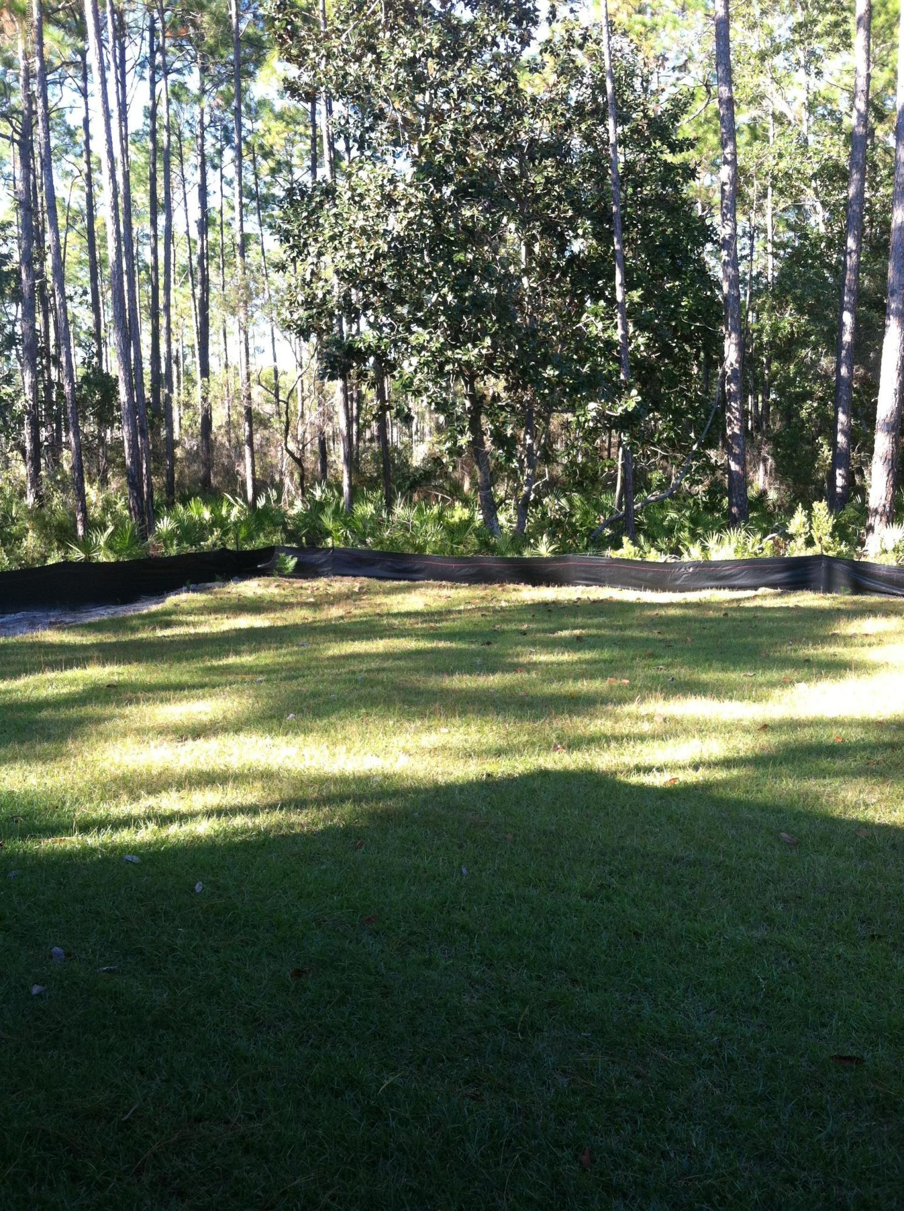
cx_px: 452
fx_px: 1222
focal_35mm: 35
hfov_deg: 40.6
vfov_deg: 52.7
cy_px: 606
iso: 80
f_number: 2.8
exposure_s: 1/127
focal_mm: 3.85
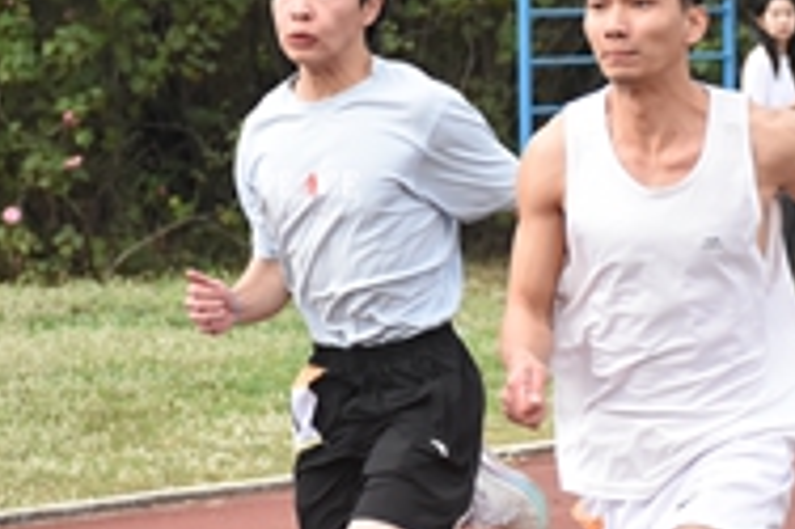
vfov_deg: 4.2
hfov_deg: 6.3
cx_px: 651
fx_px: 7269
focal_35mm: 329
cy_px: 303
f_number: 5
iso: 2000
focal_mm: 75
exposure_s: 1/4000
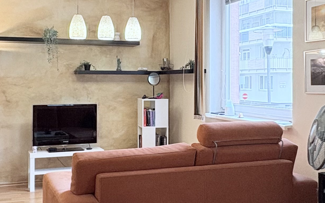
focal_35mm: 49
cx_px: 152
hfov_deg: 41.0
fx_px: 434
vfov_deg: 26.3
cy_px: 81
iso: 250
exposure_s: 1/100
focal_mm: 2.22
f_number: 2.2
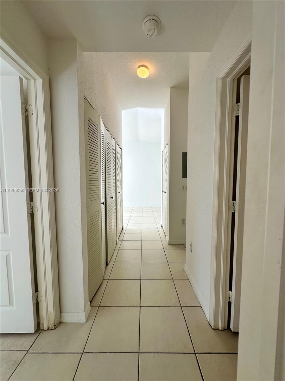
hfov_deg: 85.7
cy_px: 190
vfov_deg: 102.1
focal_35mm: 14
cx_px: 142
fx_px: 154
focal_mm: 2.22
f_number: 2.2
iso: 50
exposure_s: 1/120
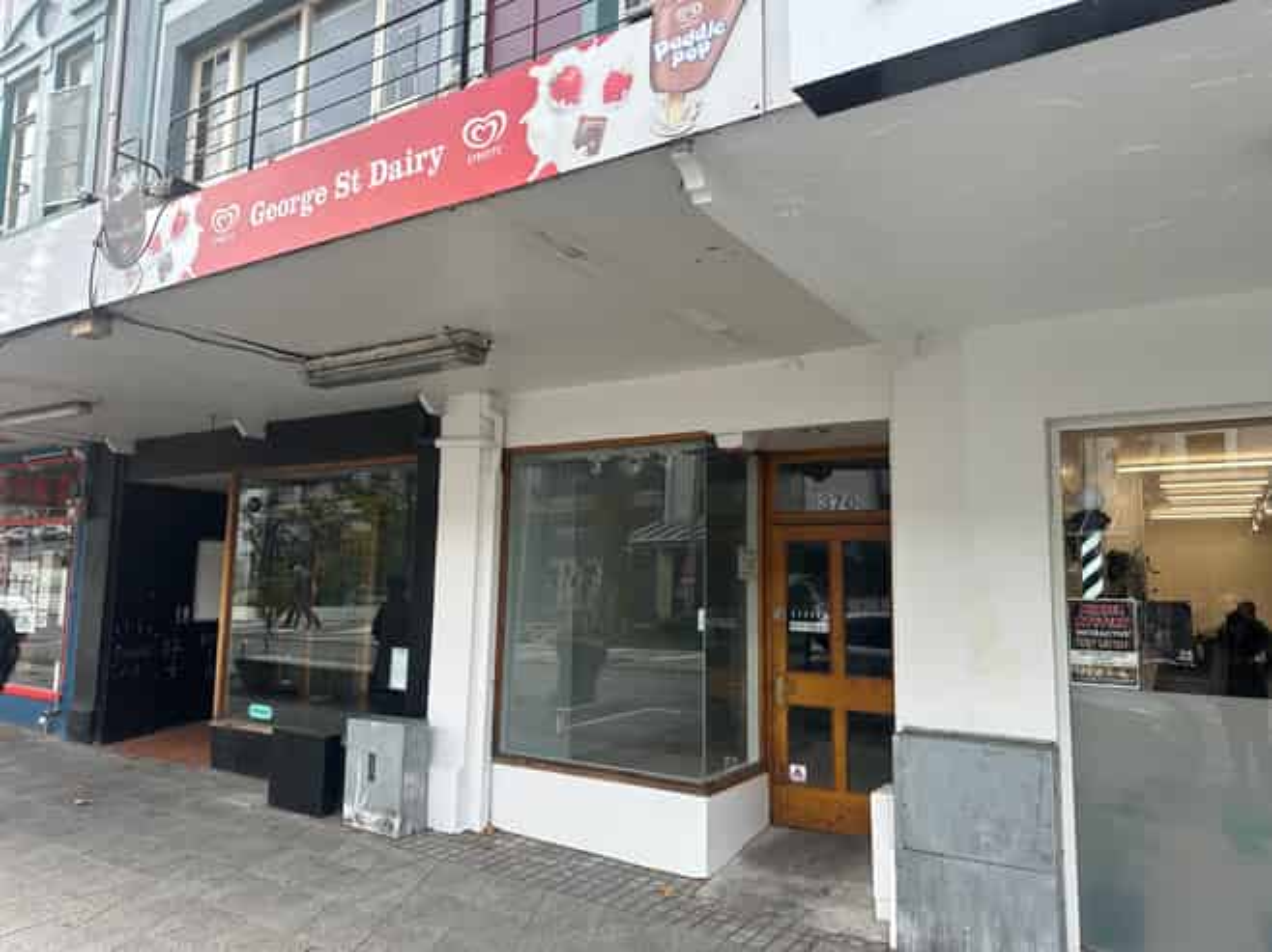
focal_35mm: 24
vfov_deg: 56.8
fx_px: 882
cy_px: 476
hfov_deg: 71.6
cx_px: 636
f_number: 1.78
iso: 80
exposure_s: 1/471
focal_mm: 6.86
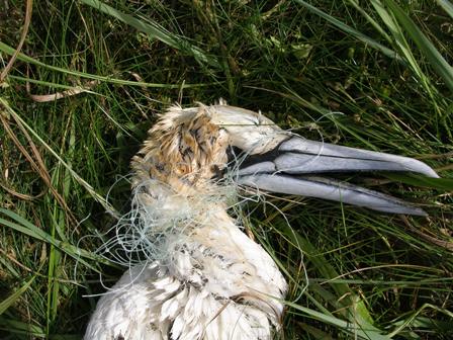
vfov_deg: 37.7
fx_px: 497
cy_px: 170
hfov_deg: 49.0
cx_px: 226
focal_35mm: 38
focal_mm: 5.8
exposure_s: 1/381
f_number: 5.6
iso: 50
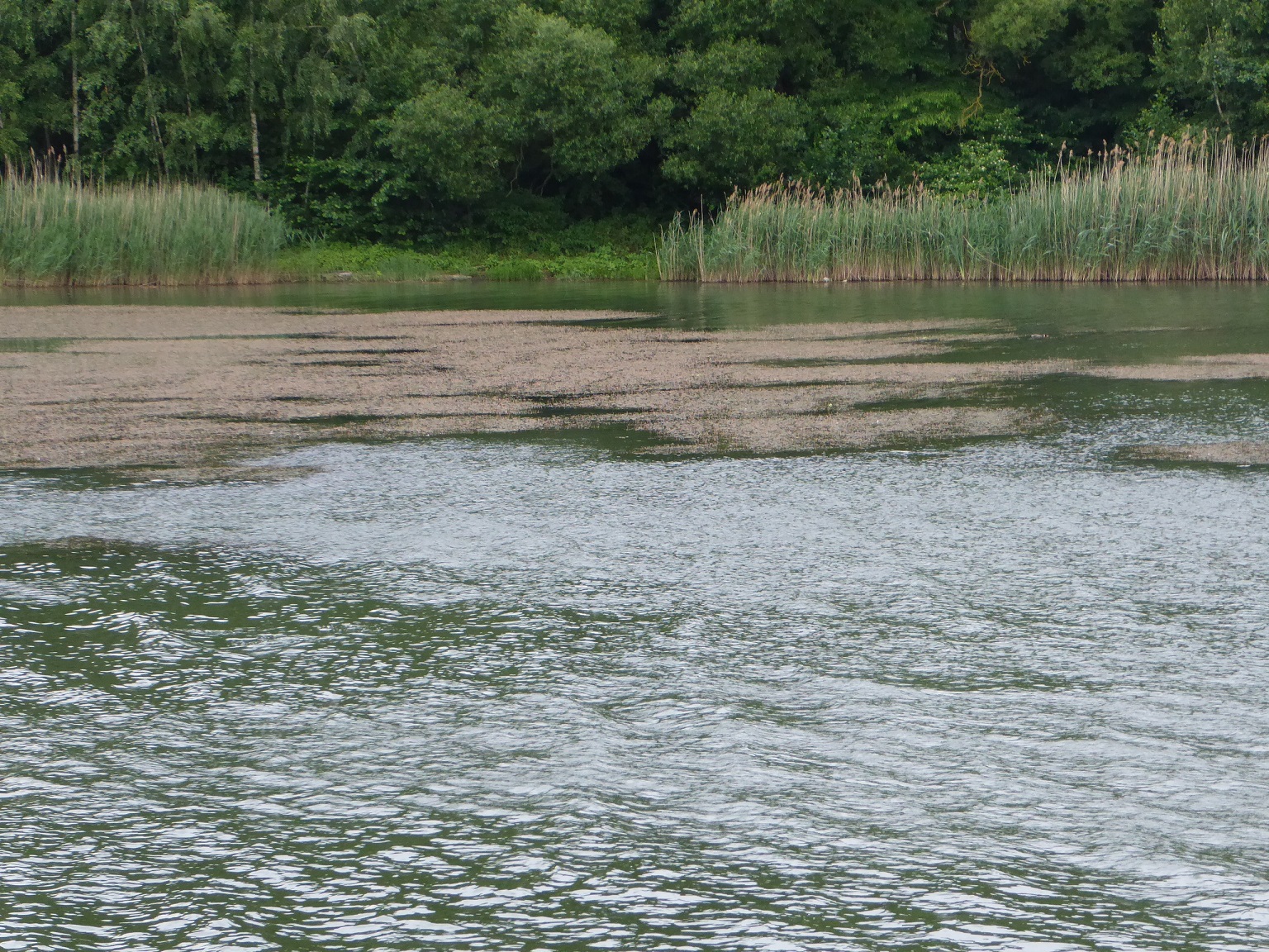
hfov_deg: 11.8
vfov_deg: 8.8
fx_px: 6159
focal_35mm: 168
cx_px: 634
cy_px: 476
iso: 400
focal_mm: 27.1
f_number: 5.4
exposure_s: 1/320
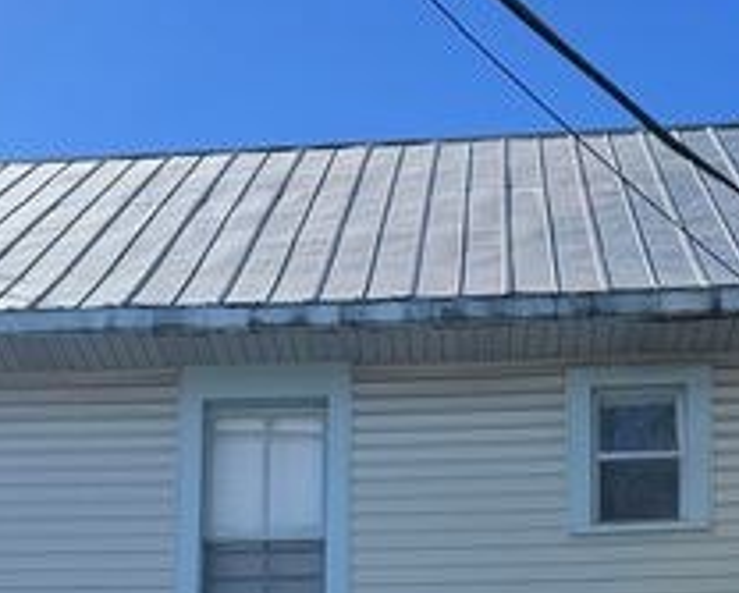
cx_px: 366
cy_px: 925
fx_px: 1643
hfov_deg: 25.4
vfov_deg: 18.0
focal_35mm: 75
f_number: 1.78
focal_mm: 6.76
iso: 80
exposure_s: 1/2105
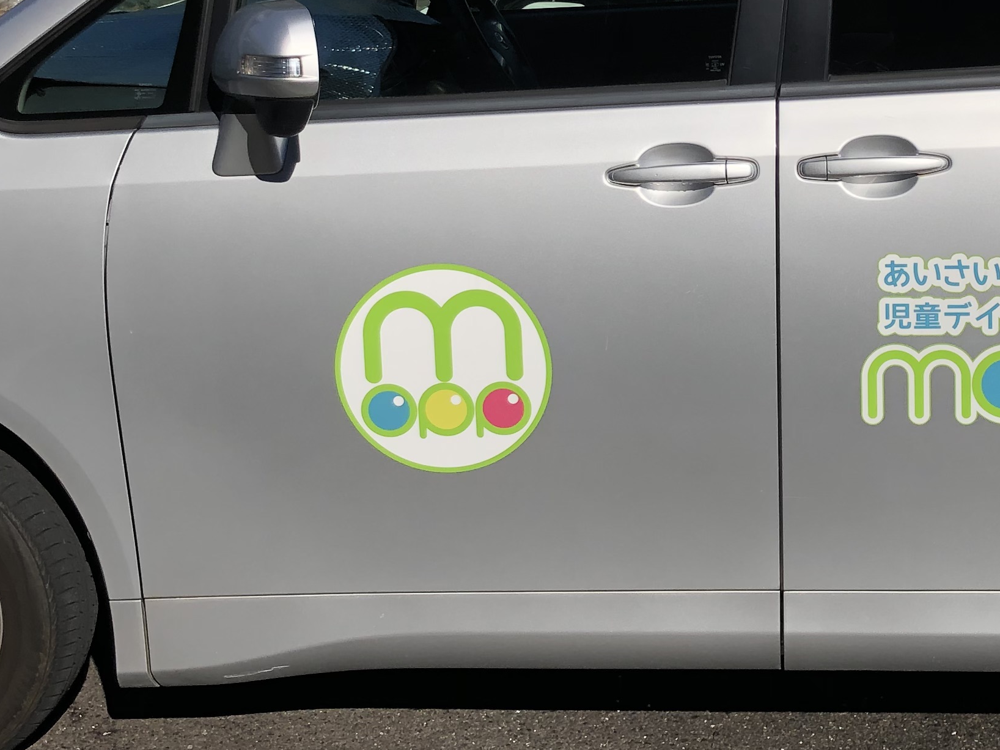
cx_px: 750
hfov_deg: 27.8
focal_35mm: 69
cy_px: 116
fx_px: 1993
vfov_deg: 21.0
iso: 20
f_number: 1.8
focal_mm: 3.99
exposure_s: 1/3436
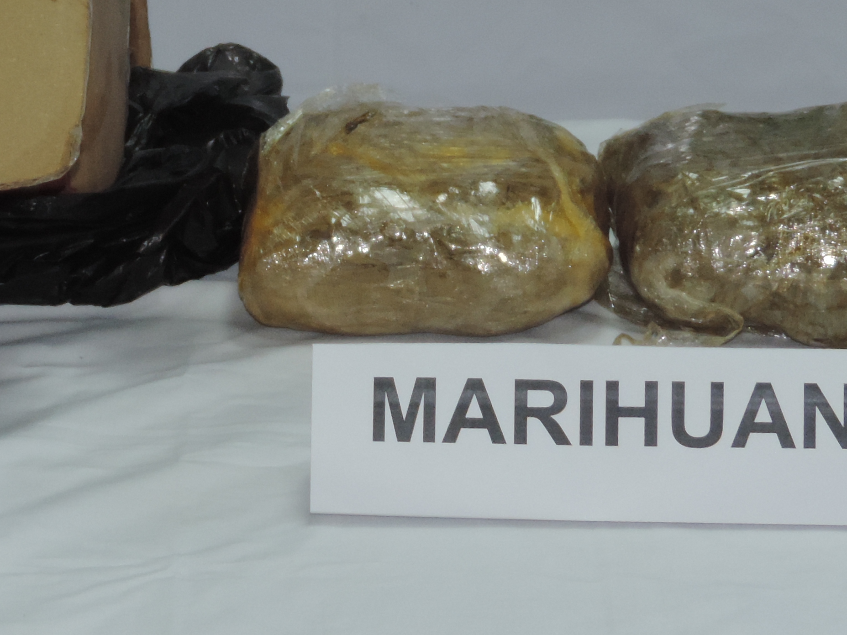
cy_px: 106
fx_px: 4844
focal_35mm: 198
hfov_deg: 10.0
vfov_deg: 7.5
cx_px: 177
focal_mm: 13.3
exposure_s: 1/50
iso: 200
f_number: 3.9
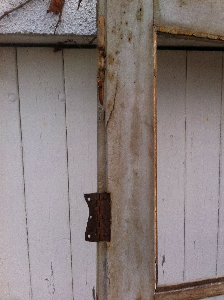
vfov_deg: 47.9
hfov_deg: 36.7
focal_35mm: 39
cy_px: 136
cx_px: 120
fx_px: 337
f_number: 2.8
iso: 80
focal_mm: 3.85
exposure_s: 1/24
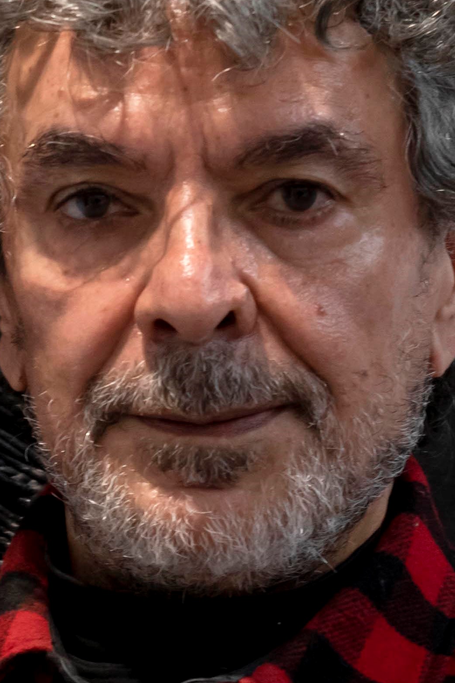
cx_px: 227
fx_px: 1801
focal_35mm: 95
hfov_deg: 14.4
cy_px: 235
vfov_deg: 21.4
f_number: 5.6
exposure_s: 1/80
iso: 640
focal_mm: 66
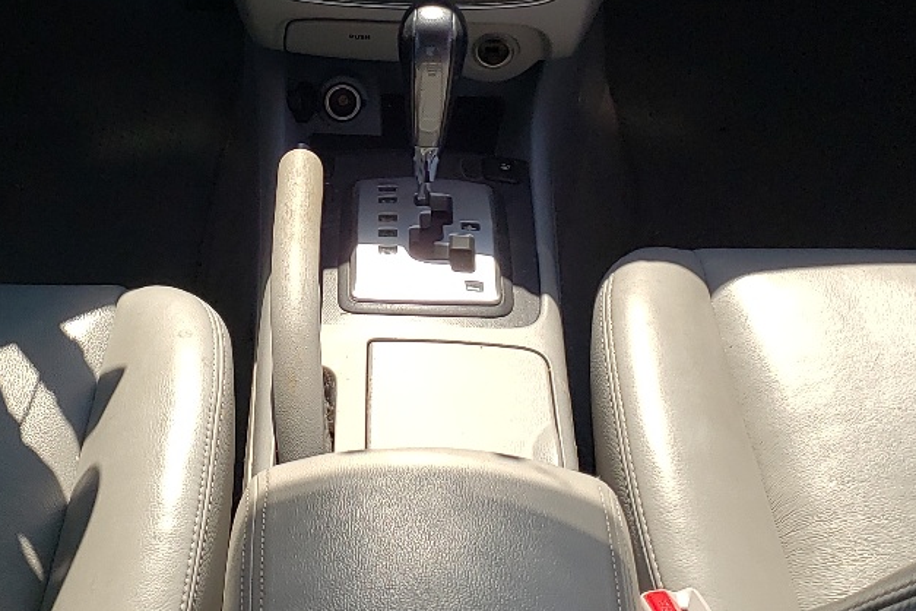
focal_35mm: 69
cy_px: 171
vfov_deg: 19.6
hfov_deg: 29.0
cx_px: 298
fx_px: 1756
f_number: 1.5
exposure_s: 1/1667
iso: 50
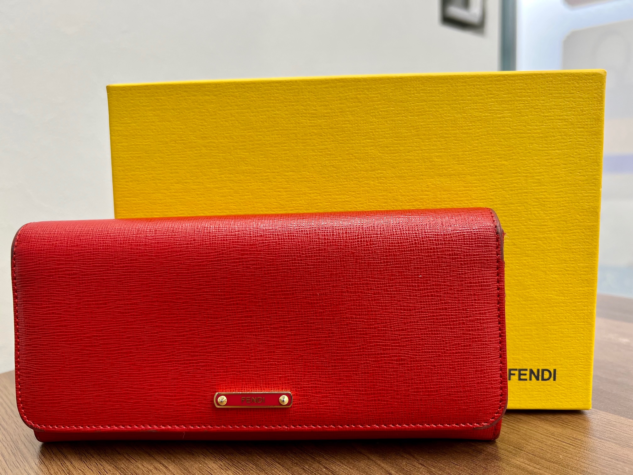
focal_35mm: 26
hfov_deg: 67.3
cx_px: 316
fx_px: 475
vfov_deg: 53.1
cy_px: 238
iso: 80
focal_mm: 5.7
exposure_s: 1/120
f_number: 1.5
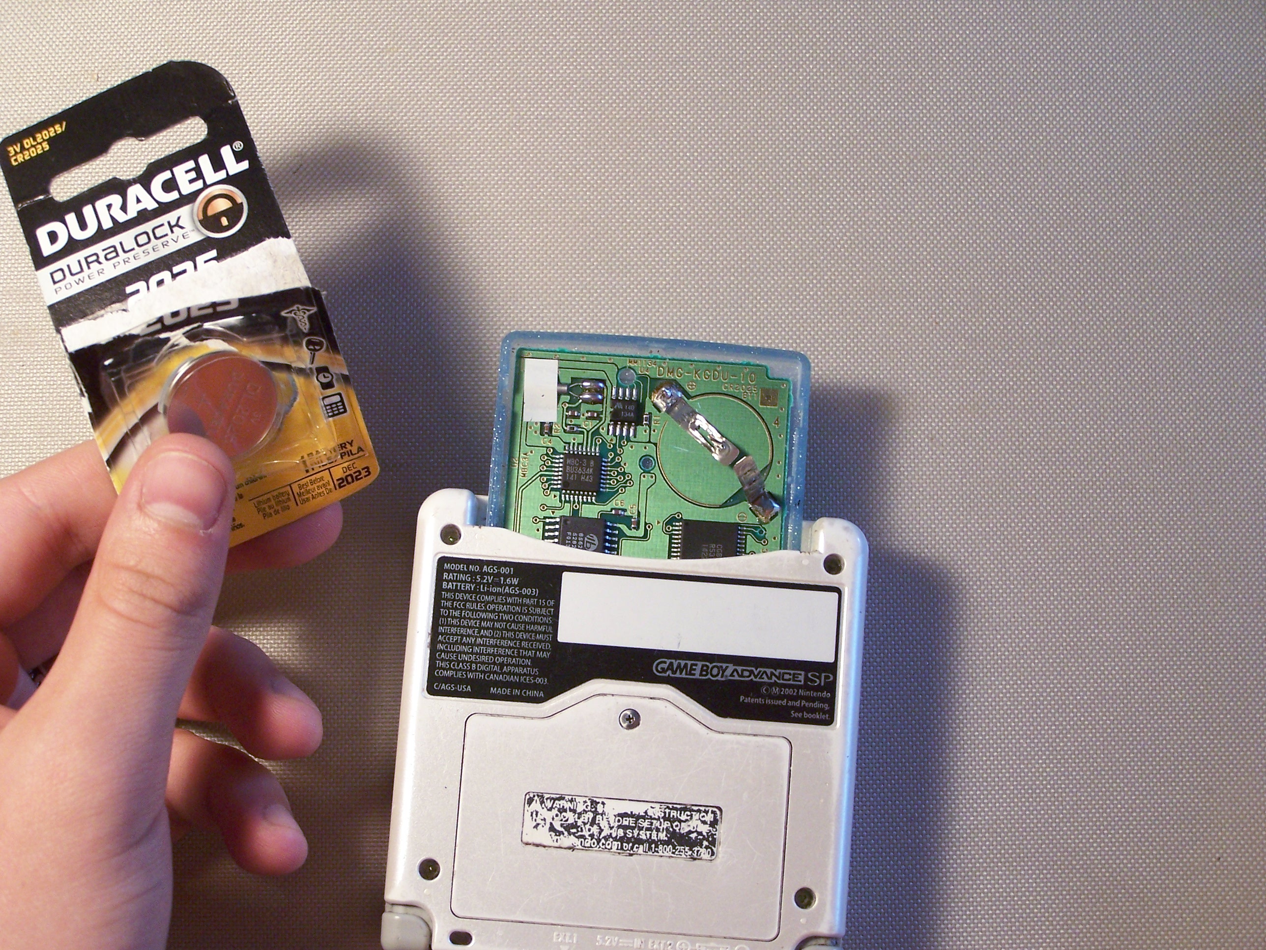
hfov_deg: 29.0
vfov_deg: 21.9
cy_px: 475
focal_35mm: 67
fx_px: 2450
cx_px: 633
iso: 140
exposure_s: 1/20
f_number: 3.2
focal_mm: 11.1
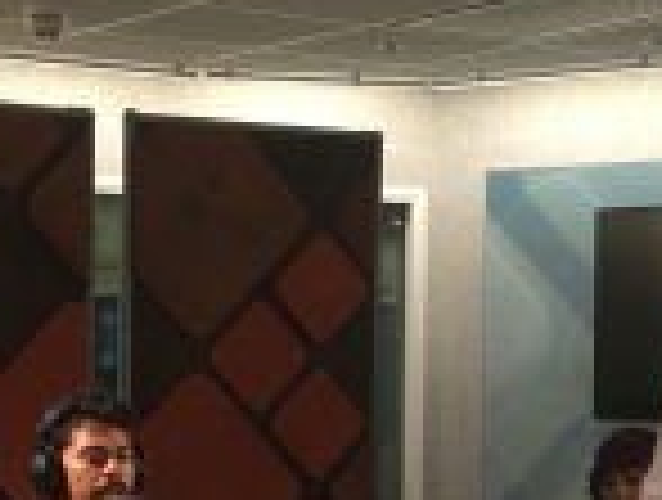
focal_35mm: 98
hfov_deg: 20.0
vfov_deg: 15.0
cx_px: 329
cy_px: 426
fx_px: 1879
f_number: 2.2
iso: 100
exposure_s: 1/33
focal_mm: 4.15
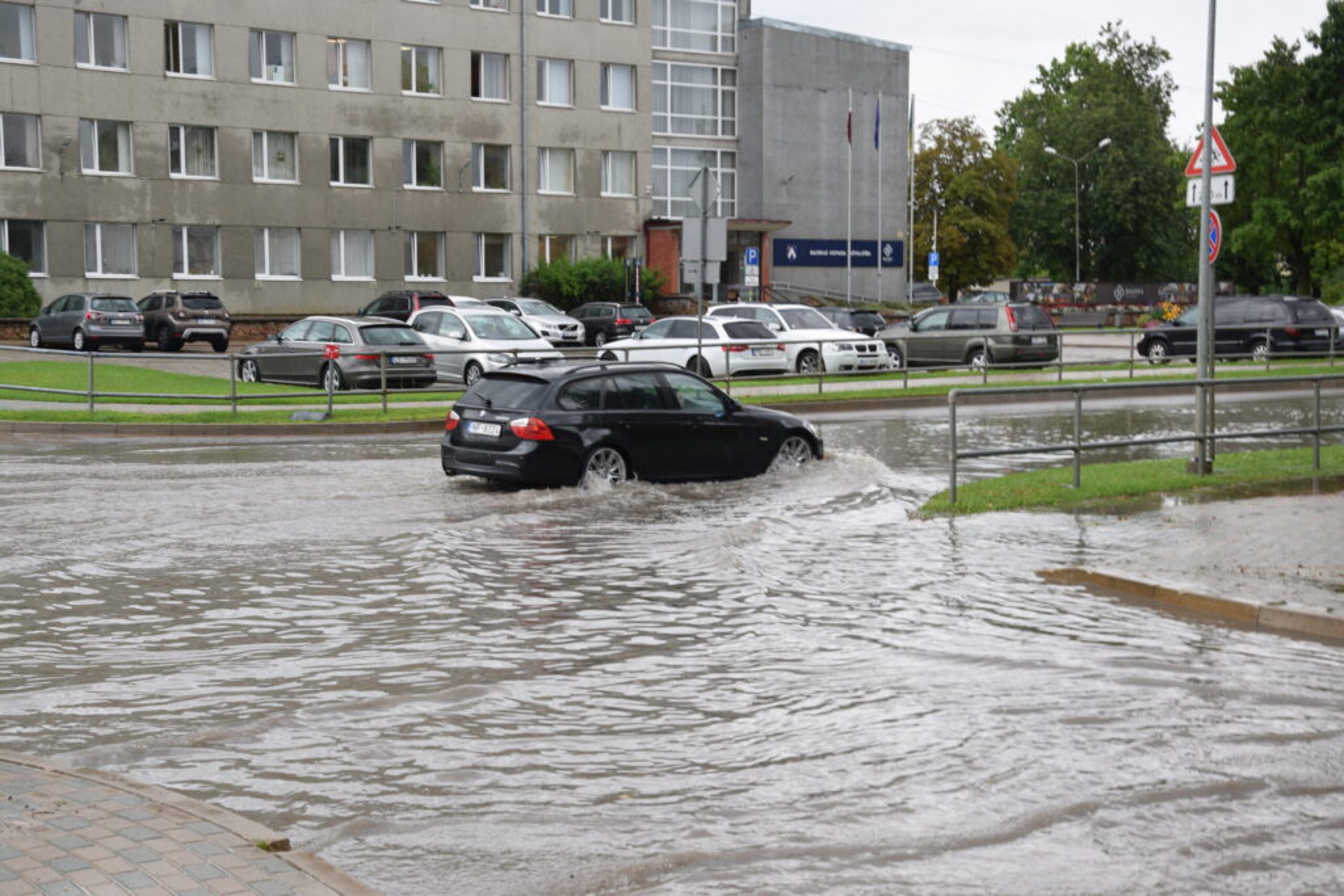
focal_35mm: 60
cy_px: 448
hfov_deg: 33.4
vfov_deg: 22.6
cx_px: 672
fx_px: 2240
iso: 400
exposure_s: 1/200
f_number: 7.1
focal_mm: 40
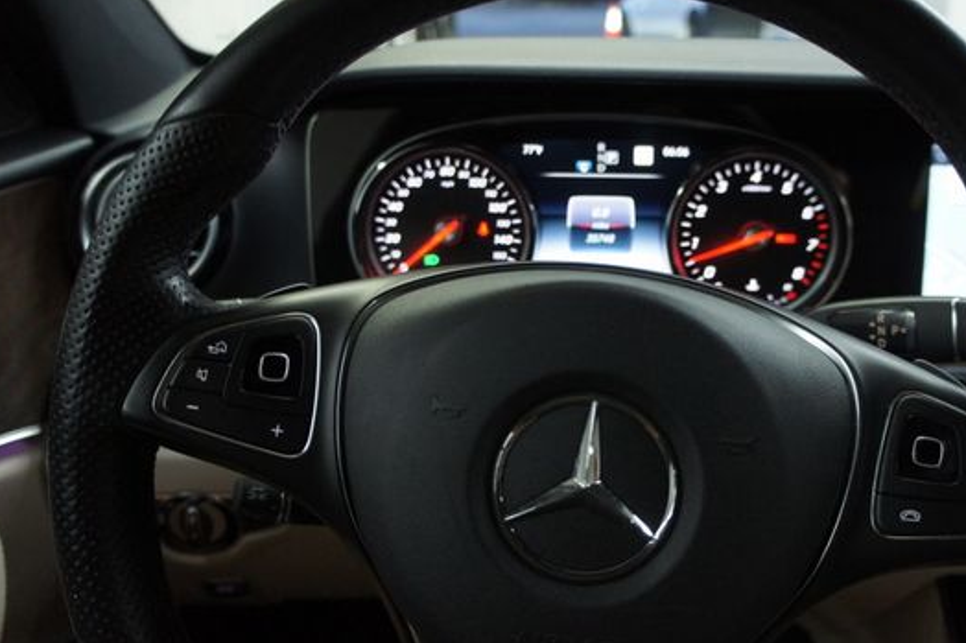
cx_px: 570
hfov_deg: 56.9
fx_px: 885
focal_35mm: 33
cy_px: 287
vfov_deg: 39.9
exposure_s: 1/30
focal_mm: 18
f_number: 3.5
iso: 800
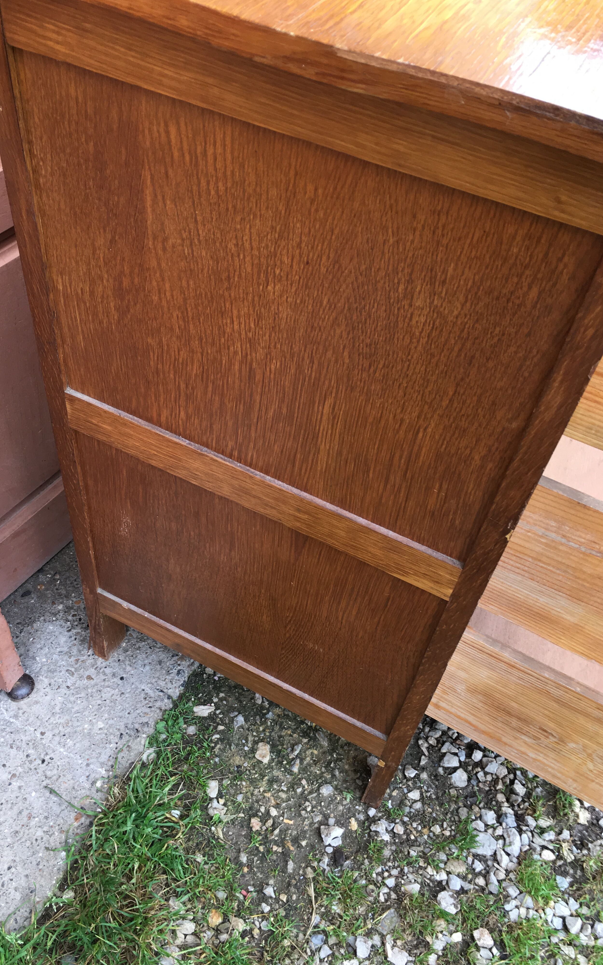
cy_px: 482
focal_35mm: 31
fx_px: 815
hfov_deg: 40.5
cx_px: 257
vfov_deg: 61.2
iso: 40
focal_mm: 4.15
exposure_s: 1/100
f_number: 2.2
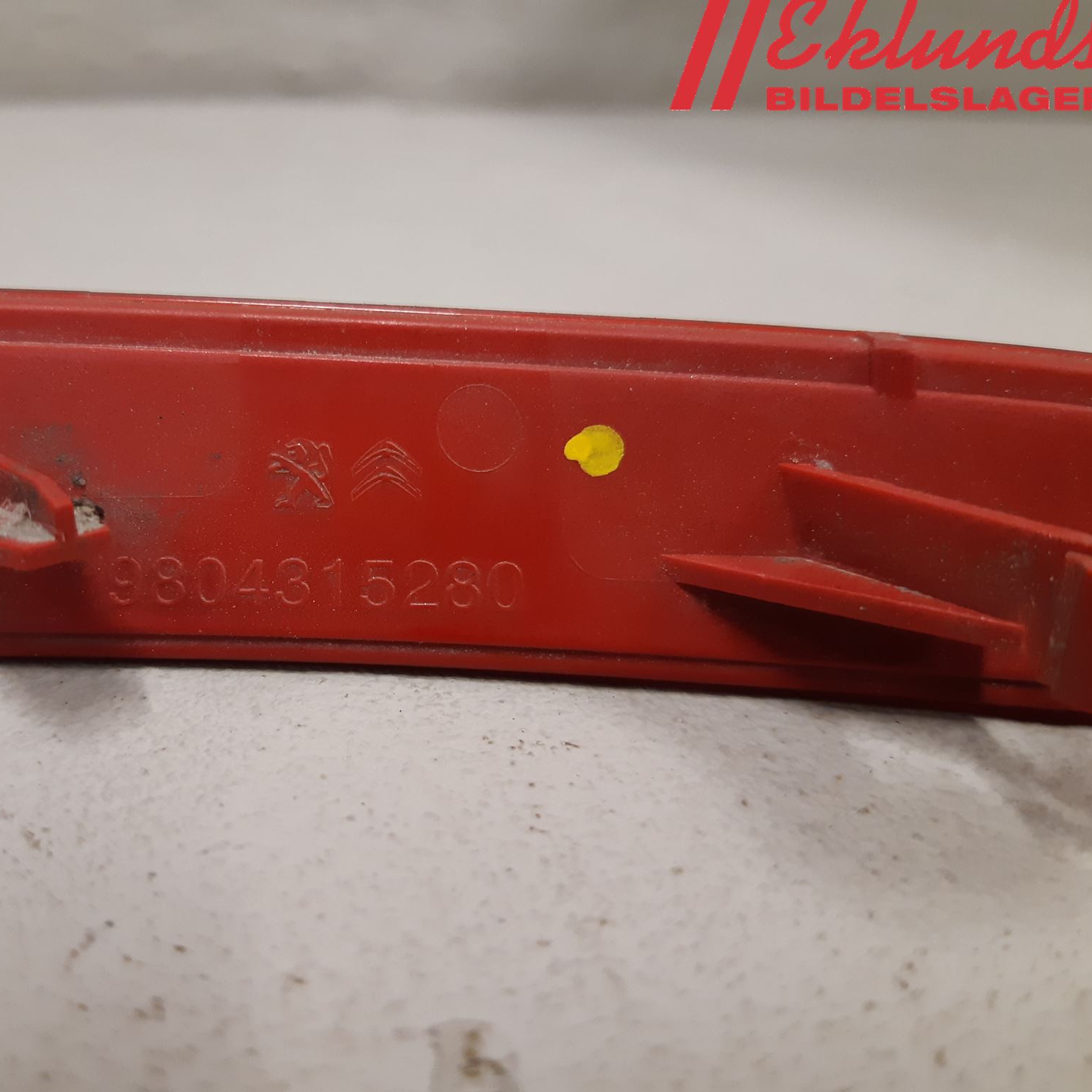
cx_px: 375
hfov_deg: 51.7
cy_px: 541
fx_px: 1106
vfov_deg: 52.5
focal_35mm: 31
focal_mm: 3.93
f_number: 1.7
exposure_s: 1/60
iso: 200
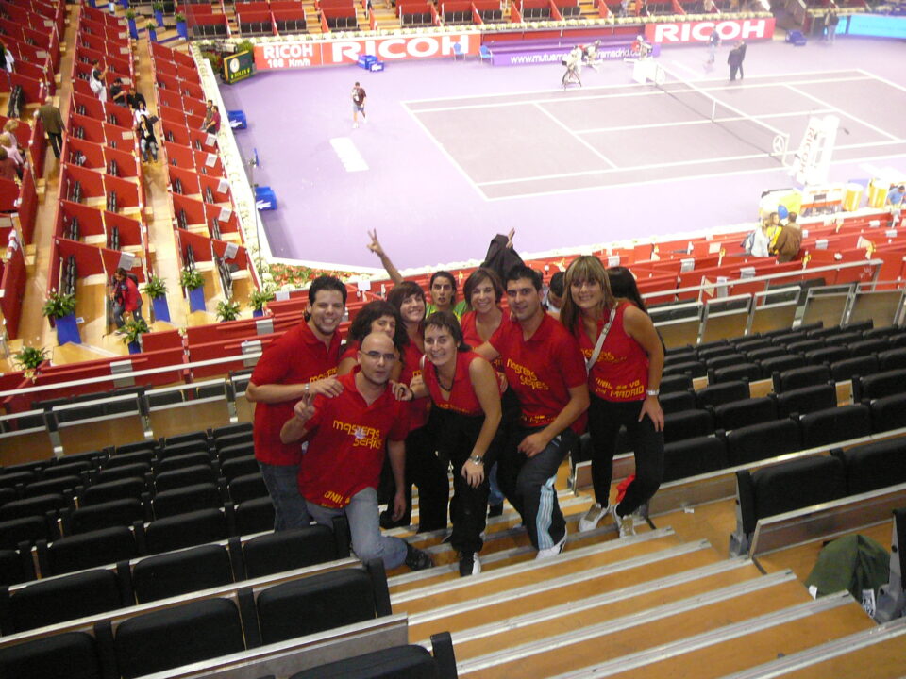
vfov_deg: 40.7
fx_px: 916
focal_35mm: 35
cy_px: 340
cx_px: 453
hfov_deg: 52.6
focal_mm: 5.2
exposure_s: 1/30
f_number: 2.8
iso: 320
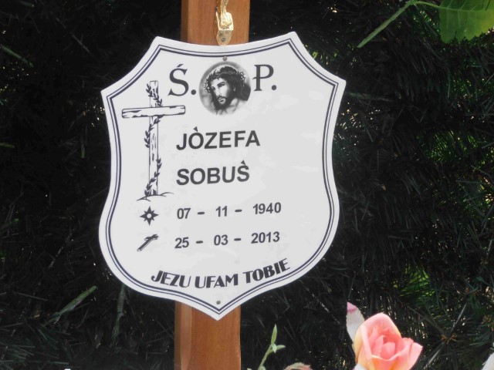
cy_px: 185
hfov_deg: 11.9
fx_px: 2369
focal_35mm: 166
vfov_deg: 8.9
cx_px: 247
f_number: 5.9
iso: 100
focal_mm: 29.44
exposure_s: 1/100
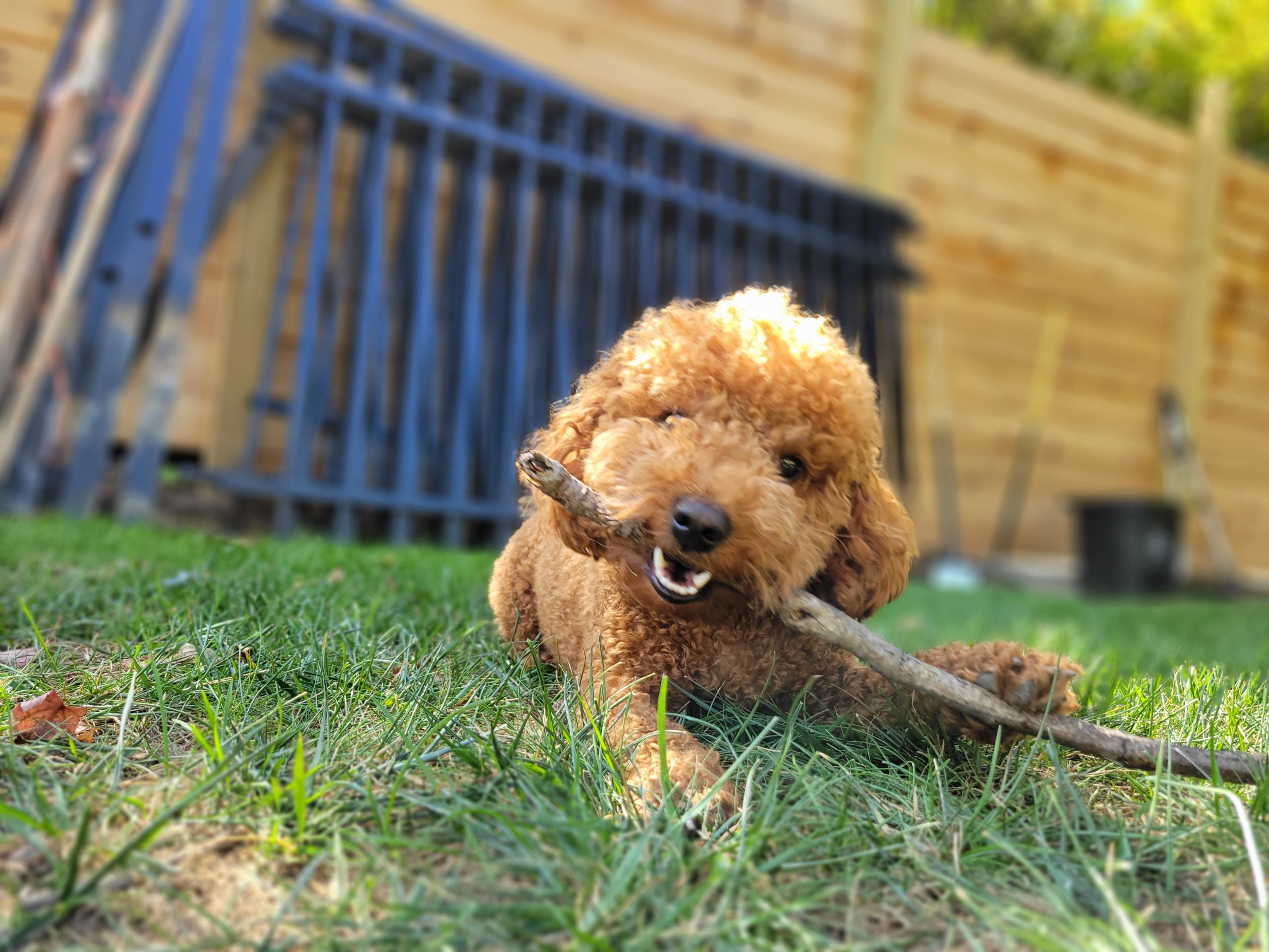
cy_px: 476
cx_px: 634
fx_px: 953
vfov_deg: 53.1
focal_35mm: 26
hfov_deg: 67.3
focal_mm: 5.4
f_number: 1.8
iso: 40
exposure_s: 1/154
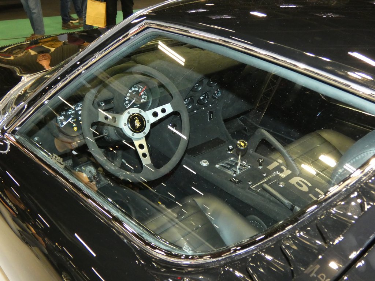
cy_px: 140
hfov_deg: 47.9
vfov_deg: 36.8
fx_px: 422
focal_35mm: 39
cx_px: 188
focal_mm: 7.1
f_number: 3.6
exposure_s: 1/60
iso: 800
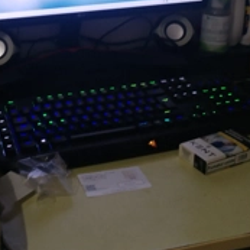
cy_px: 23
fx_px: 433
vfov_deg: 30.7
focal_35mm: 53
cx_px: 46
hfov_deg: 31.3
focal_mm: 4.75
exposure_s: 1/30
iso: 265
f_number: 1.8
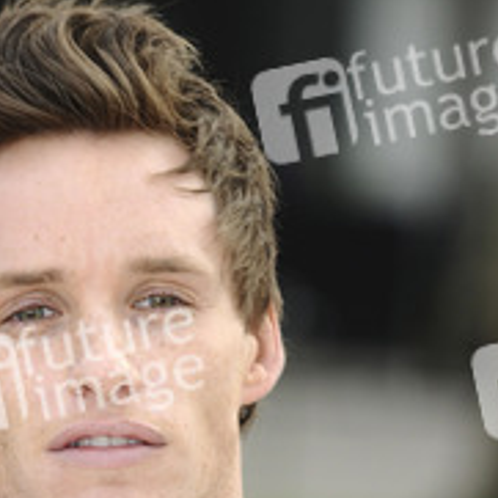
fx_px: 9196
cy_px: 512
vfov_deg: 3.1
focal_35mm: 565
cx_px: 144
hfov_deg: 3.1
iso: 320
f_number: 5
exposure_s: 1/250
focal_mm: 200
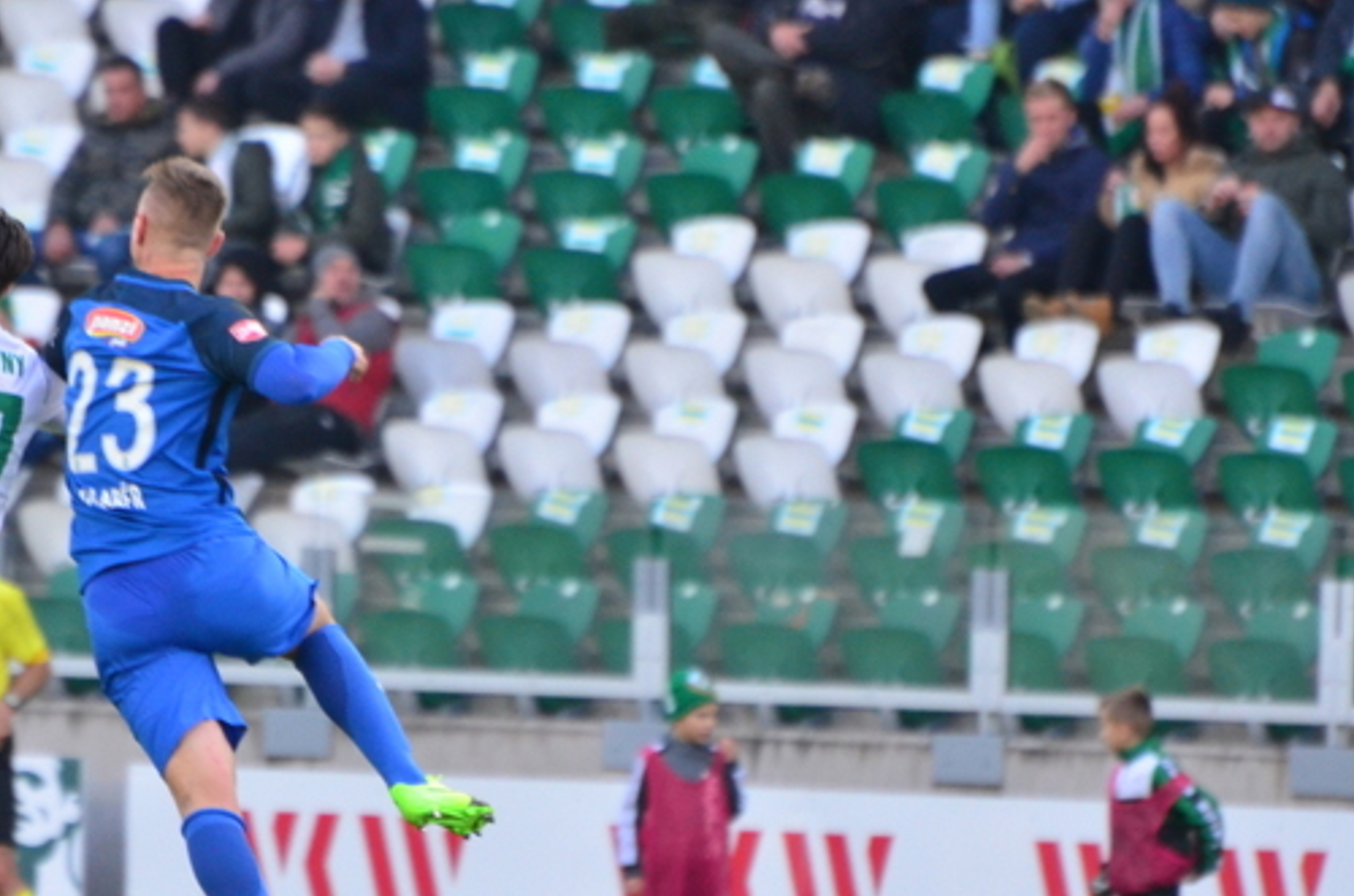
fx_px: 27020
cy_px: 671
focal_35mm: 720
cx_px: 390
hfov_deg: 2.9
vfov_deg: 1.9
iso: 1600
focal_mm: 300
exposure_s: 1/640
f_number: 5.6
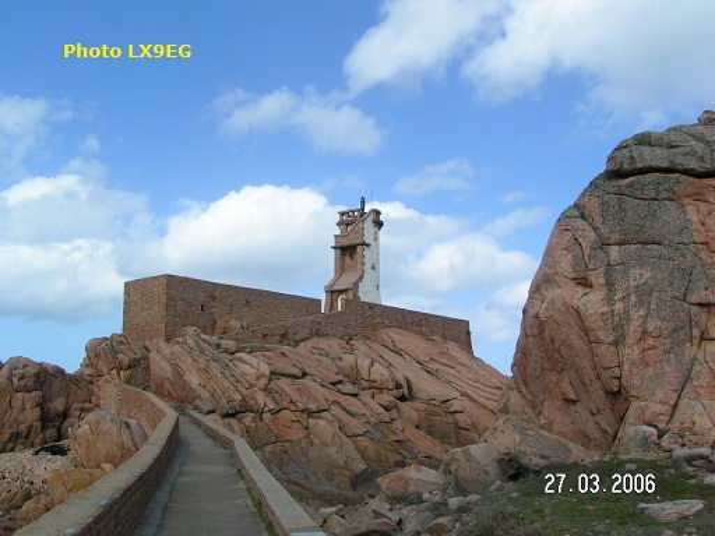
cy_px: 268
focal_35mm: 38
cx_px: 358
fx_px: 785
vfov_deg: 37.7
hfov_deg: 49.0
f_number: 5.6
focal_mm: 5.8
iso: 50
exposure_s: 1/400
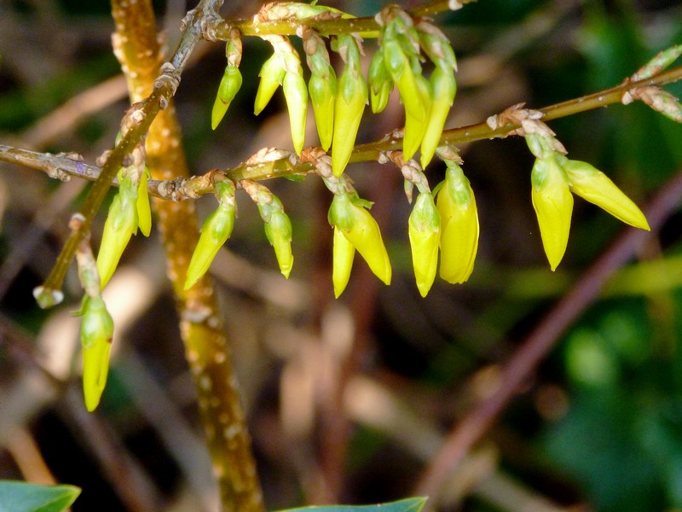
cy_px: 256
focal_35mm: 480
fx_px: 9457
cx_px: 341
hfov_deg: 4.1
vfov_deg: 3.1
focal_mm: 68.8
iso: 320
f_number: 5.9
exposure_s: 1/125
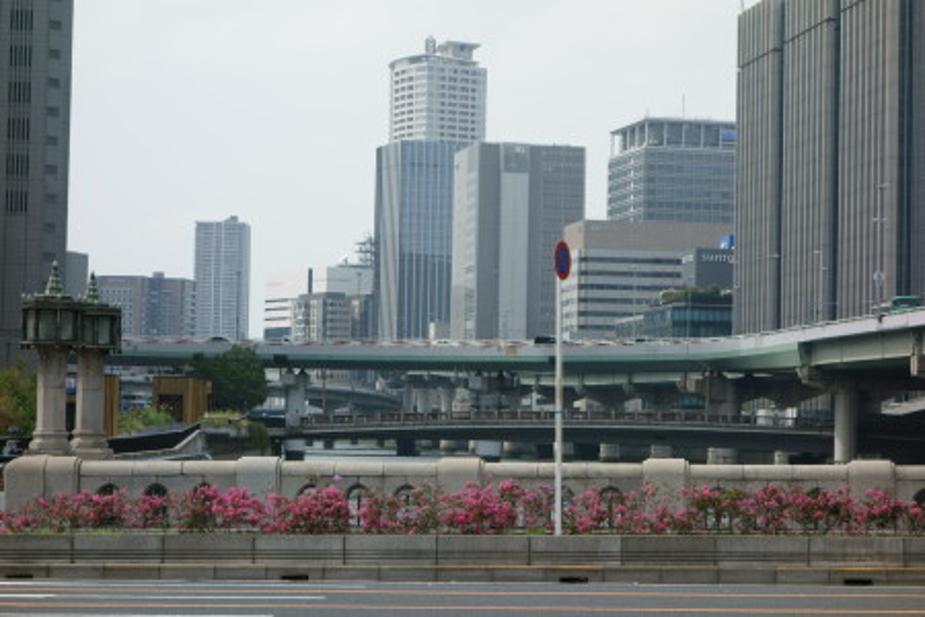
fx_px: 2544
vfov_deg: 13.8
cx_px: 462
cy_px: 308
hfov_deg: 20.6
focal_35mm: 99
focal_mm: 36.95
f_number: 8
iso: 125
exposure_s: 1/320
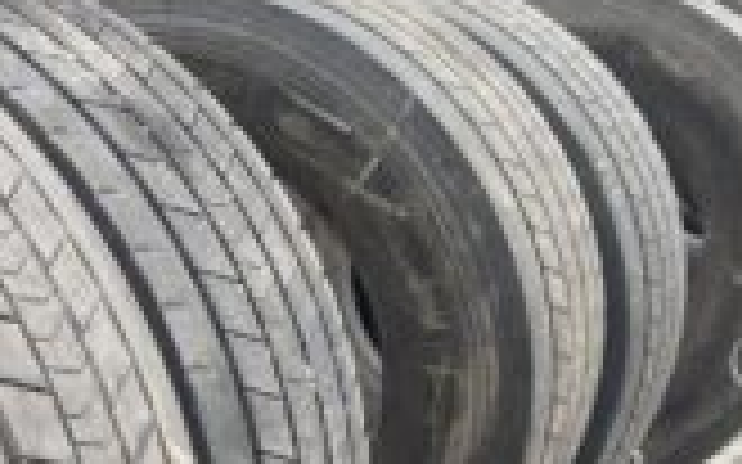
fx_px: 1455
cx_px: -193
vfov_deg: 17.2
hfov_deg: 25.2
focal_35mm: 72
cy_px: 561
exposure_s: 1/121
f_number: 1.8
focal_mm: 4.25
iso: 40
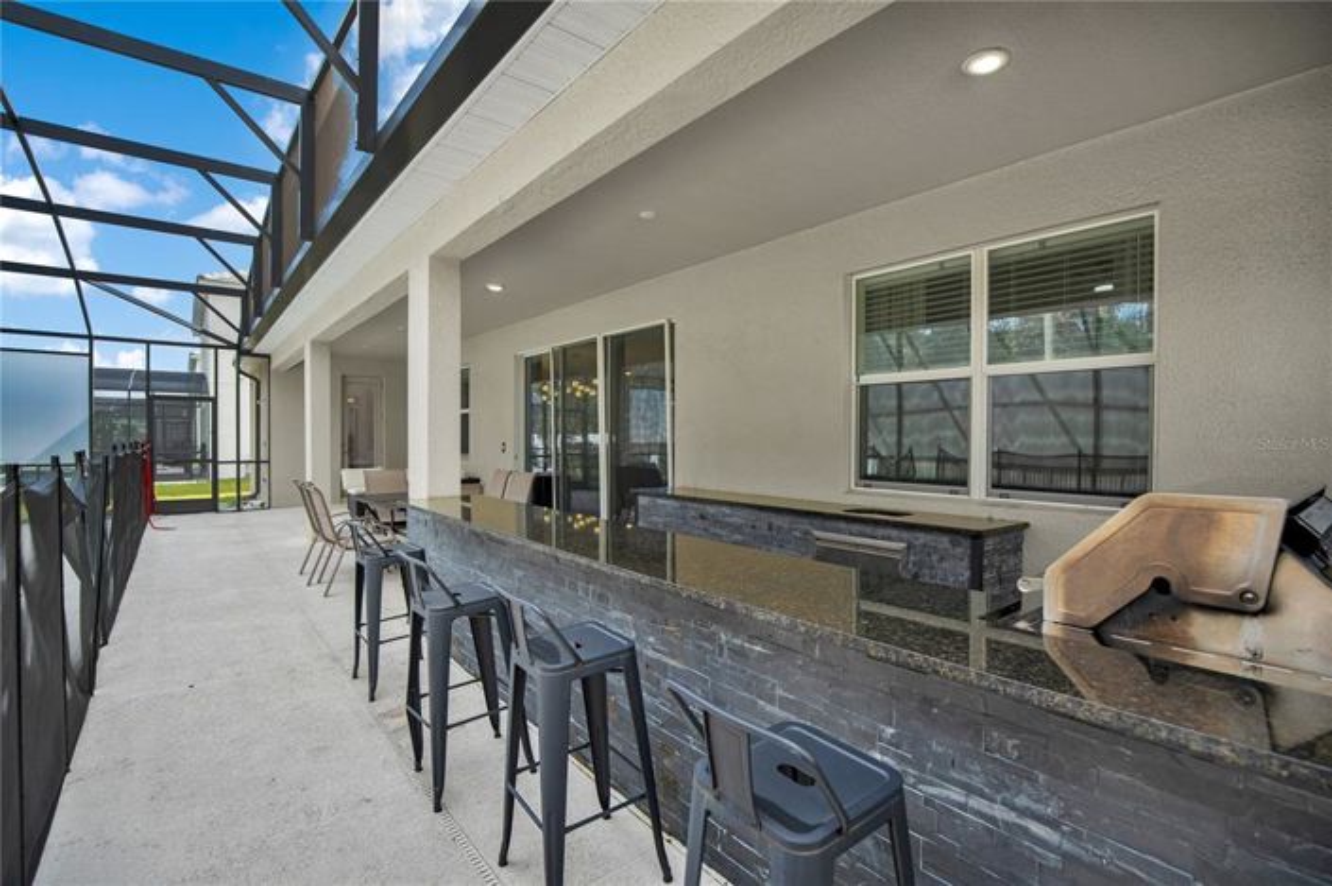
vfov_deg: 73.7
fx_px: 592
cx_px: 666
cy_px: 443
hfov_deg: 96.8
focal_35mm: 16
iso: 100
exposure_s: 1/80
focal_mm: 16
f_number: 4.5
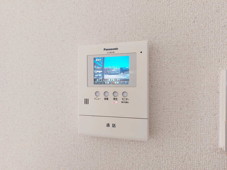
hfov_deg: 71.6
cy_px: 85
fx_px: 157
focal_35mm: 24
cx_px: 114
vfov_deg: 56.8
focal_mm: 5.23
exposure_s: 1/24
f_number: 1.8
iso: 64
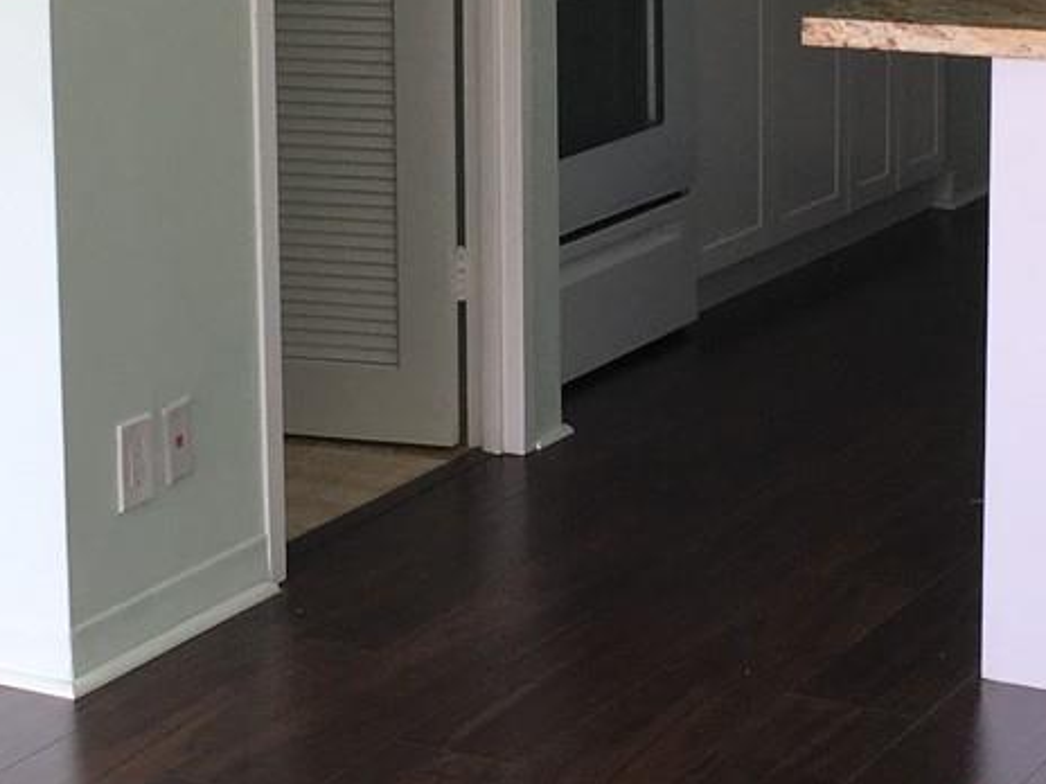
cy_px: 101
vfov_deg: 14.7
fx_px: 3022
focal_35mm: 100
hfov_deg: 19.6
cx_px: 469
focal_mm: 4.15
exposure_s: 1/120
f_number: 2.2
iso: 40
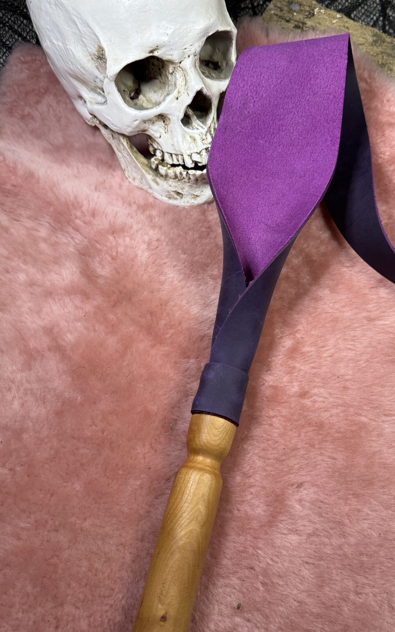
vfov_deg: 64.6
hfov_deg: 42.9
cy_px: 300
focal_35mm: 29
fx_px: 499
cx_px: 239
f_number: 1.78
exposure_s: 1/100
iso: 200
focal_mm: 6.76
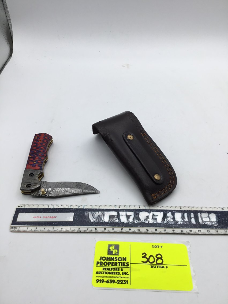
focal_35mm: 31
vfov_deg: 58.4
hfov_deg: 45.4
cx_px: 114
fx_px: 272
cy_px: 152
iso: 25
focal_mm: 3.3
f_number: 2.4
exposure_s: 1/120
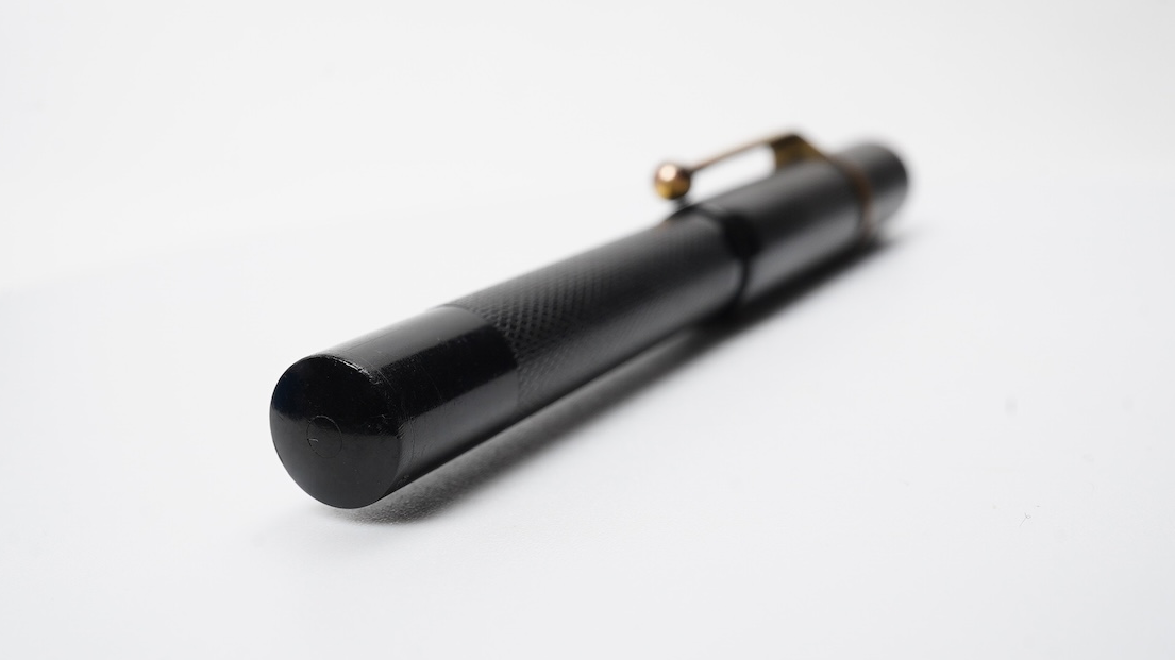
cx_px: 584
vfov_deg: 24.9
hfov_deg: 42.9
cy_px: 397
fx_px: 1495
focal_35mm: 48
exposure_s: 1/100
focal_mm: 30
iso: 400
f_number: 18
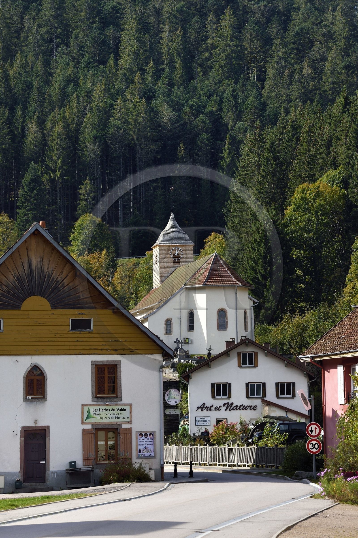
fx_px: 2987
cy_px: 269
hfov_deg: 6.9
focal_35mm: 200
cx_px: 179
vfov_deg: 10.3
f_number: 10
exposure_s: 1/400
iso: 200
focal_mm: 200
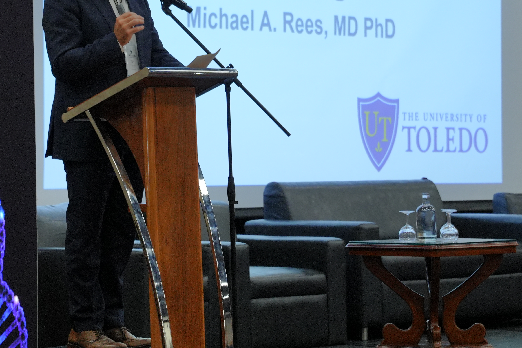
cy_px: 107
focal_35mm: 165
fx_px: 2392
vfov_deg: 8.3
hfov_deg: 12.5
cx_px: 258
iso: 800
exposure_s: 1/80
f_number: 2.8
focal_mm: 70
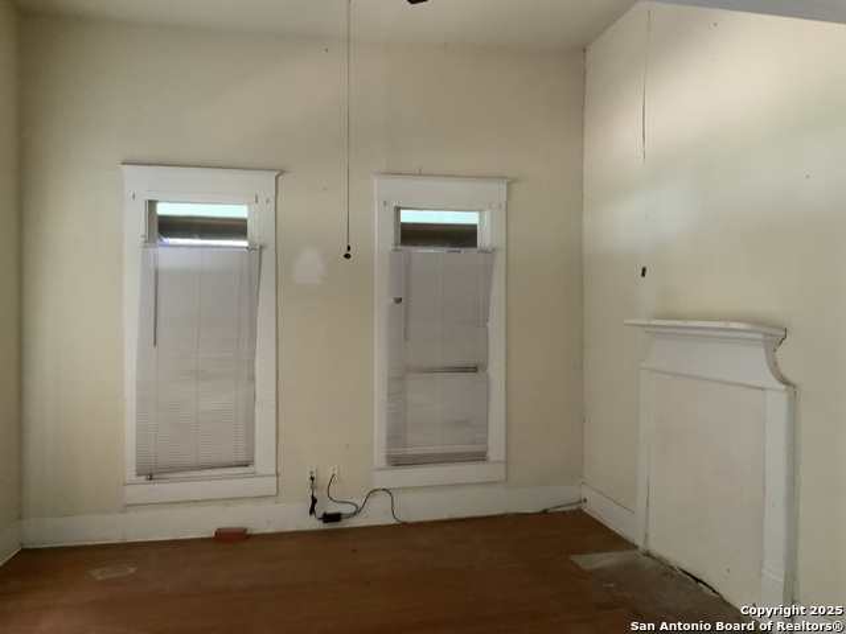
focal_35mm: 29
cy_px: 317
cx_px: 423
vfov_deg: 48.2
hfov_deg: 61.7
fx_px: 709
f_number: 1.8
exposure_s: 1/55
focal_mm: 3
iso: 320
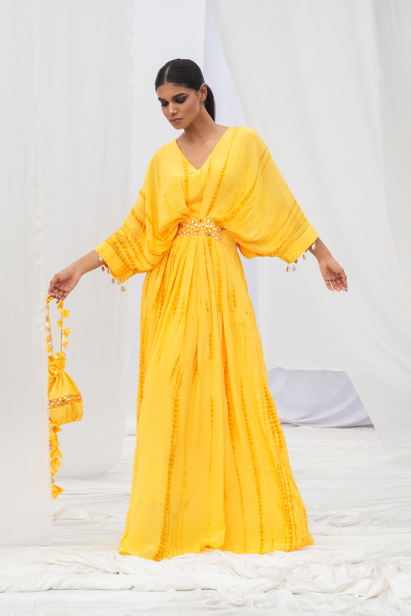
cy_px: 308
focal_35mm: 85
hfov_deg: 16.1
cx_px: 206
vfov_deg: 23.9
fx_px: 1454
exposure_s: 1/200
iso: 200
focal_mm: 85
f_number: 9
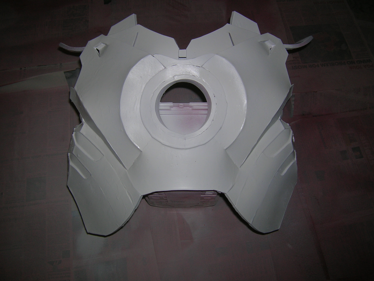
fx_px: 378
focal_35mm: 35
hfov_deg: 52.6
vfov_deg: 40.7
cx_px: 184
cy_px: 137
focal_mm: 5.7
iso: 50
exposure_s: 1/60.1
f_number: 2.9
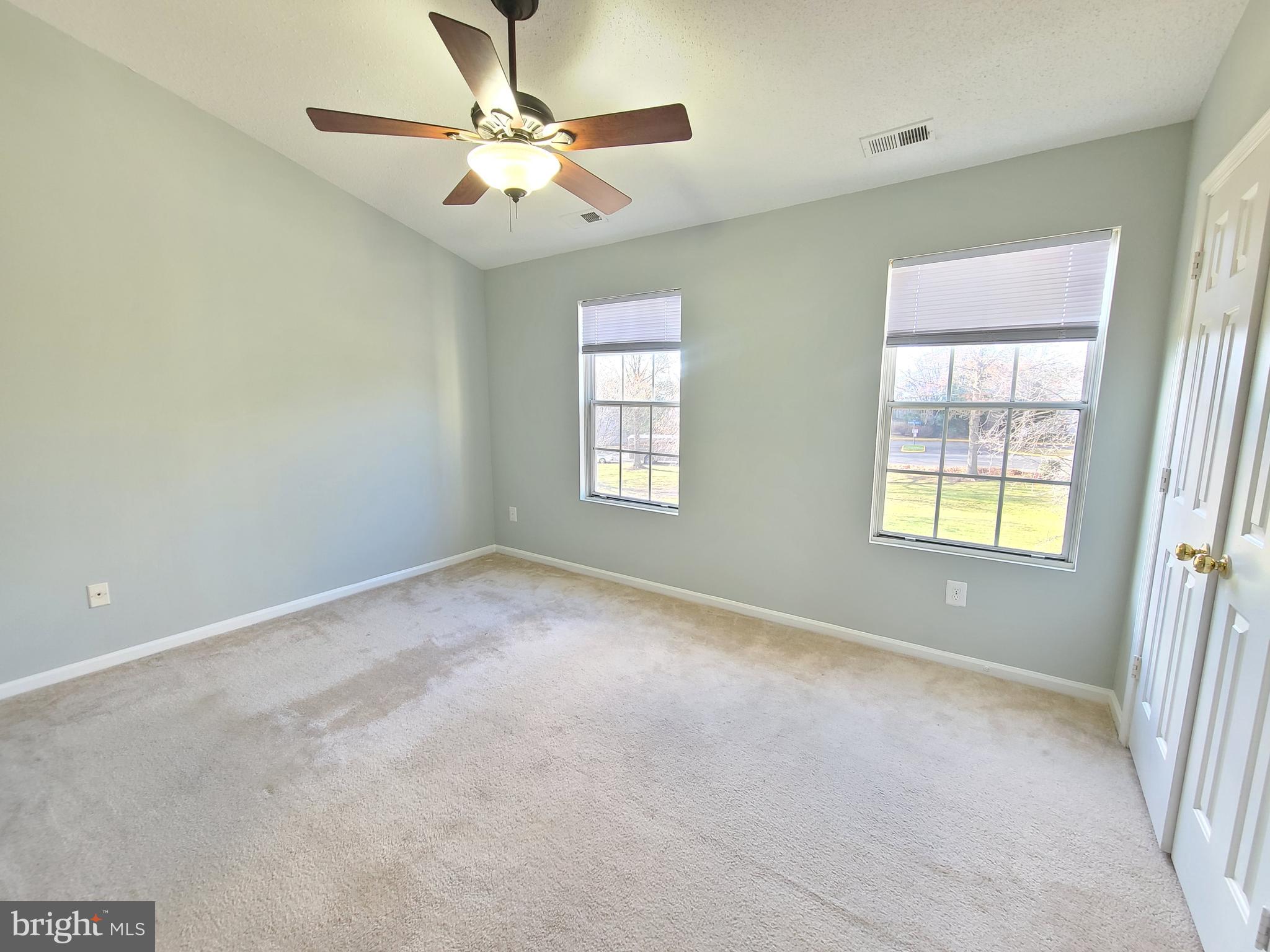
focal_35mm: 13
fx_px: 477
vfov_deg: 89.9
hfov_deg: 106.2
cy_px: 476
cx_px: 635
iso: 250
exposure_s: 1/60
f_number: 2.2
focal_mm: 2.2
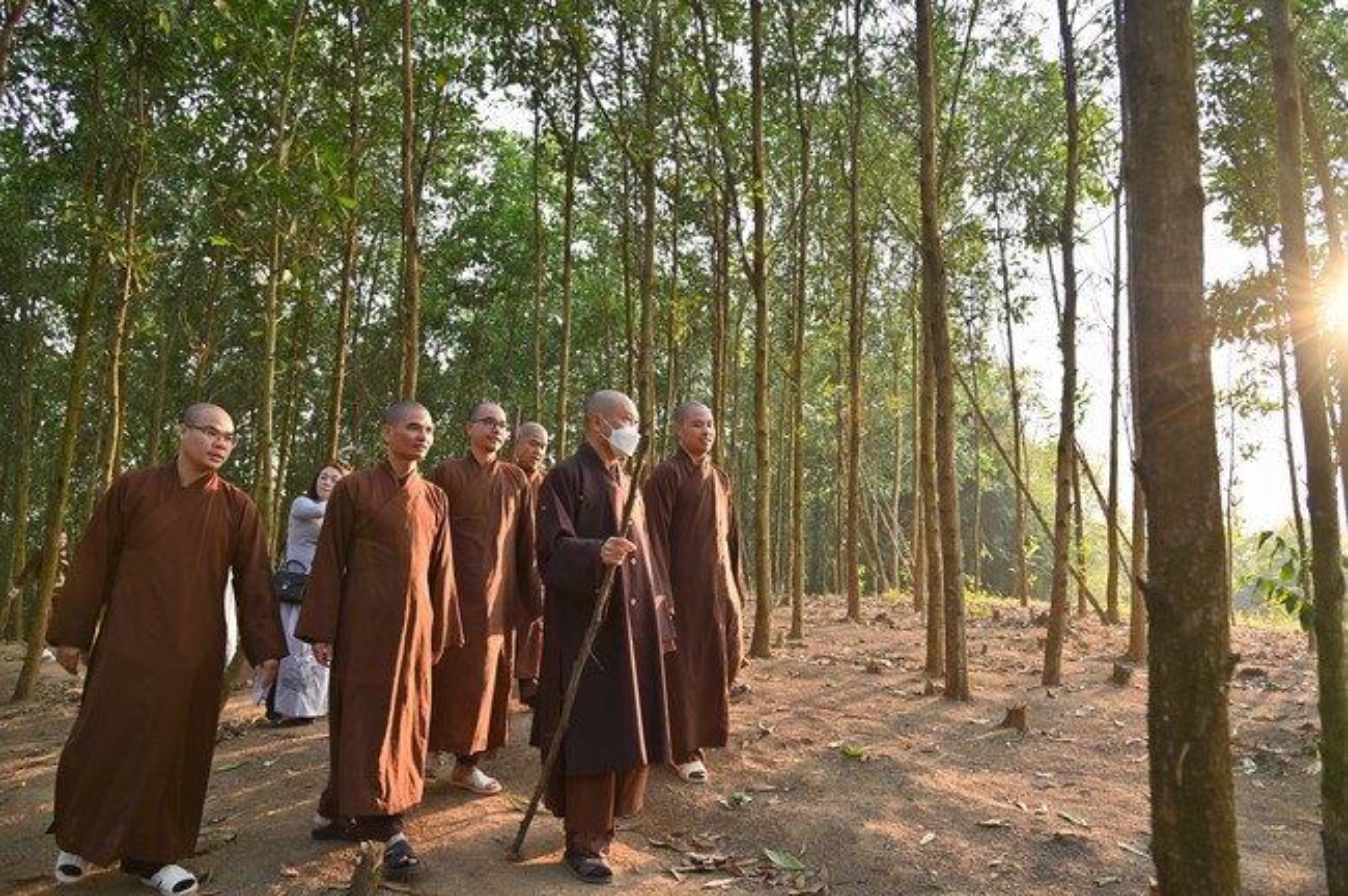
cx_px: 674
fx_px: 898
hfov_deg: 73.8
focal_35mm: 24
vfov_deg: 53.0
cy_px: 448
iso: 400
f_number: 5
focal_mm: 24
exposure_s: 1/250
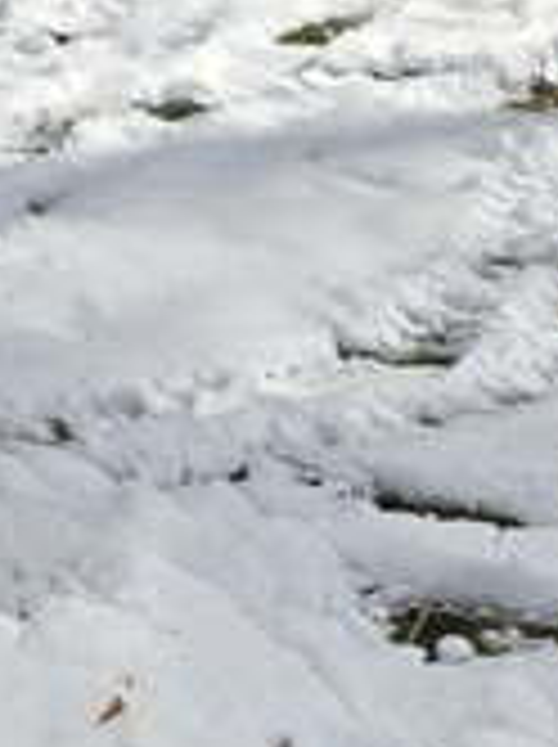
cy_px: -558
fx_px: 3060
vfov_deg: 12.8
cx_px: -670
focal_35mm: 142
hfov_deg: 9.5
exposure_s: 1/2252
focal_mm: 5.4
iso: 25
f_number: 1.8
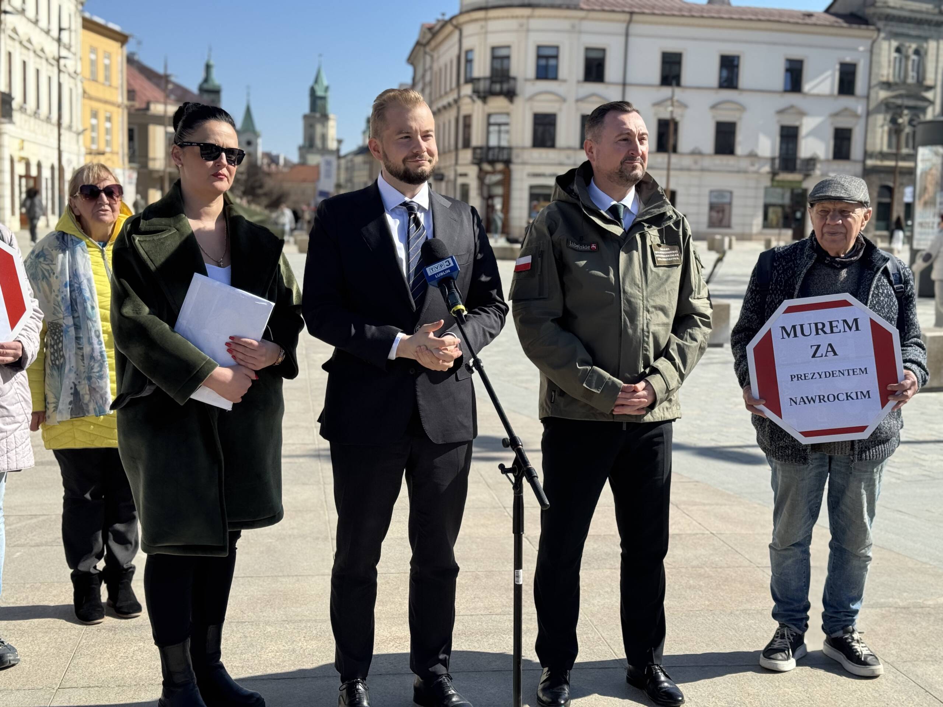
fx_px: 1308
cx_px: 472
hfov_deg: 39.7
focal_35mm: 48
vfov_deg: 30.3
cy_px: 354
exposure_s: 1/3257
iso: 64
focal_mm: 6.76
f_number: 1.78
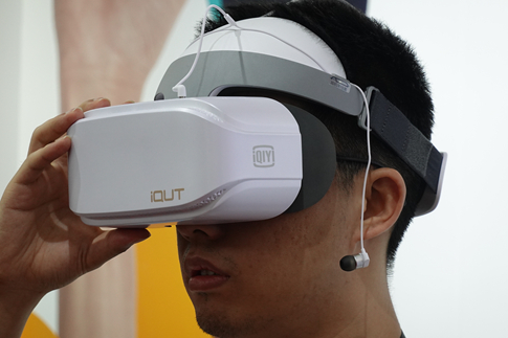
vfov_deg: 6.8
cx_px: 264
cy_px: 177
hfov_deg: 10.2
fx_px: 2849
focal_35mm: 202
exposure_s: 1/125
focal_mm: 63.55
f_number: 4.5
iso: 640
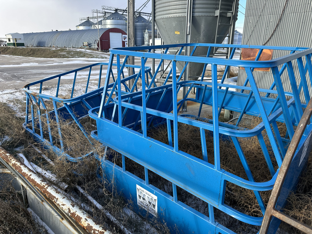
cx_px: 156
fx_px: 216
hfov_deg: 71.6
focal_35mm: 24
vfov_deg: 56.8
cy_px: 117
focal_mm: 6.86
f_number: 1.78
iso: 80
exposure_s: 1/1050
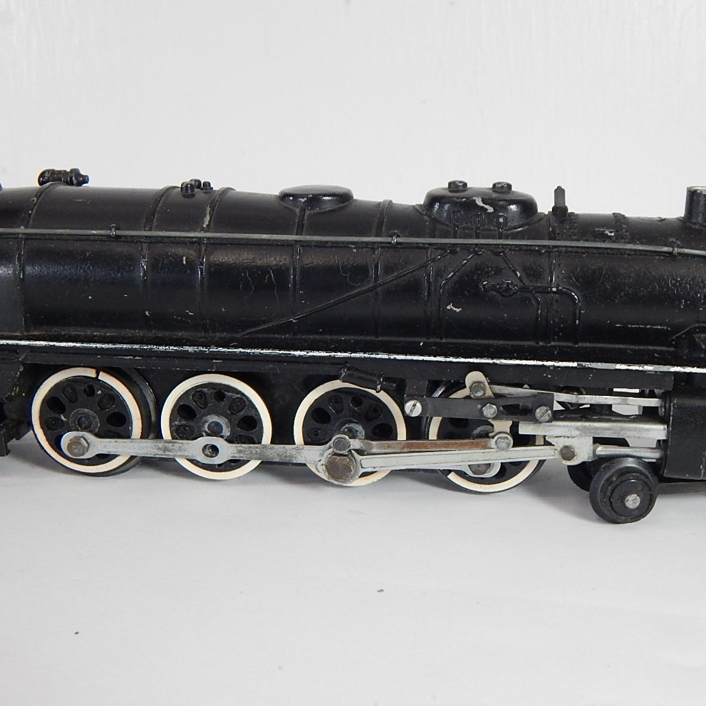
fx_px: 992
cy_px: 337
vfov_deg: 39.2
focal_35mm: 43
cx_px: 431
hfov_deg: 39.0
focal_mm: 6.1
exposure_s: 1/125
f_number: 3.3
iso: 400
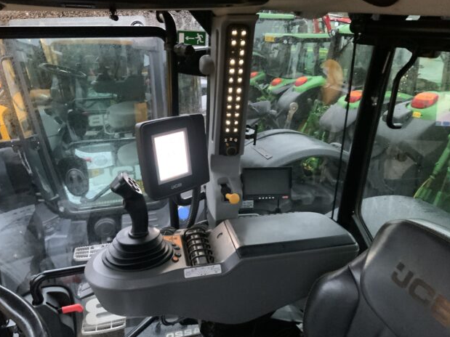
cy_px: 166
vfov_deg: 46.8
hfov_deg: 60.0
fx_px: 390
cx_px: 226
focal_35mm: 30
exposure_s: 1/24
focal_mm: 3
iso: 500
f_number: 1.8
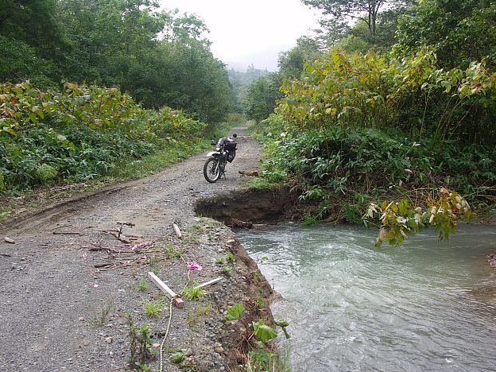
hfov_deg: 45.8
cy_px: 189
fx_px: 587
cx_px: 243
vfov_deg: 35.1
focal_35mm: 41
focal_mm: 10.3
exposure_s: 1/160
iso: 50
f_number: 4
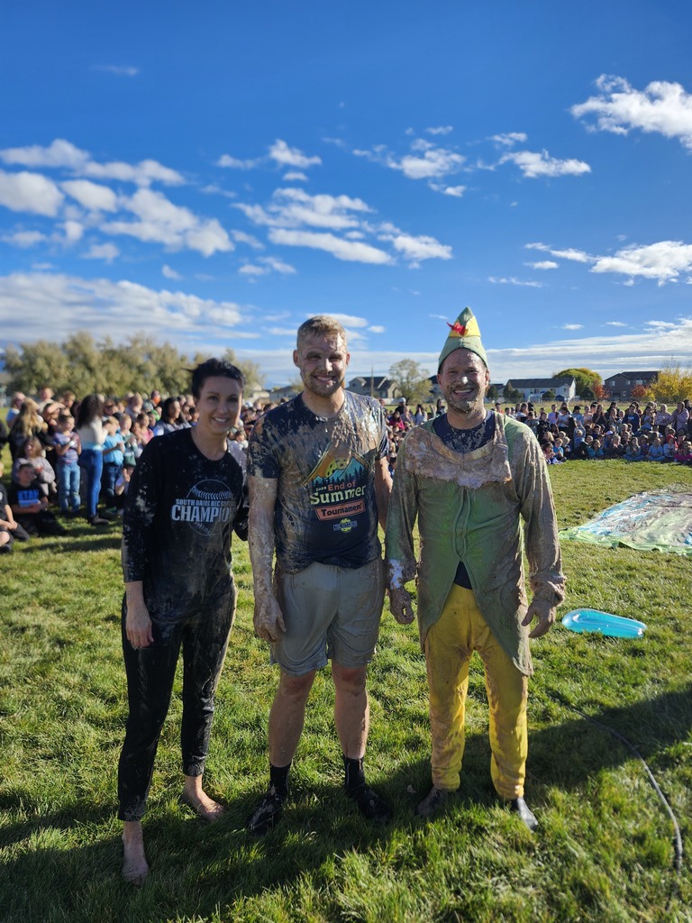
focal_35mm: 23
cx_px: 346
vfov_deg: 73.9
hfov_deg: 58.9
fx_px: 613
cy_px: 462
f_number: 1.8
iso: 25
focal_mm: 5.54
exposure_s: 1/1513
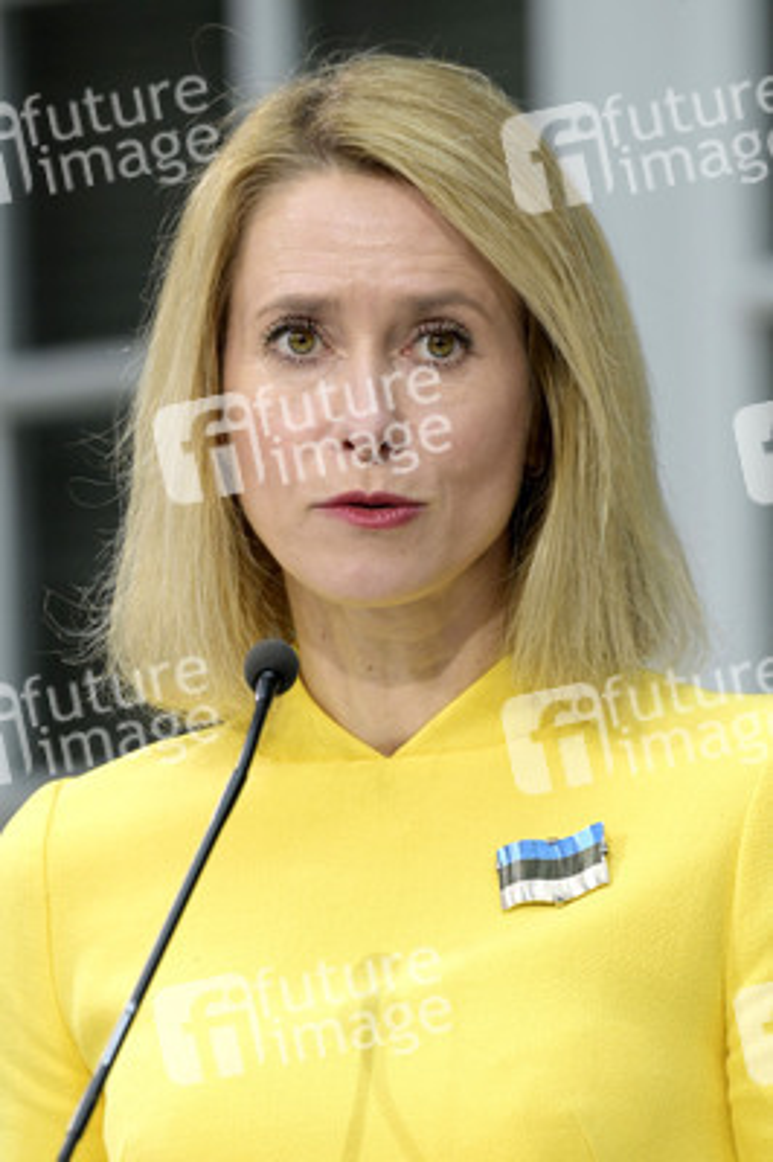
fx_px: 14518
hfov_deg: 3.0
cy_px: 581
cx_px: 386
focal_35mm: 450
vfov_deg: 4.6
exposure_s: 1/500
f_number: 9
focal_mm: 450
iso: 5000
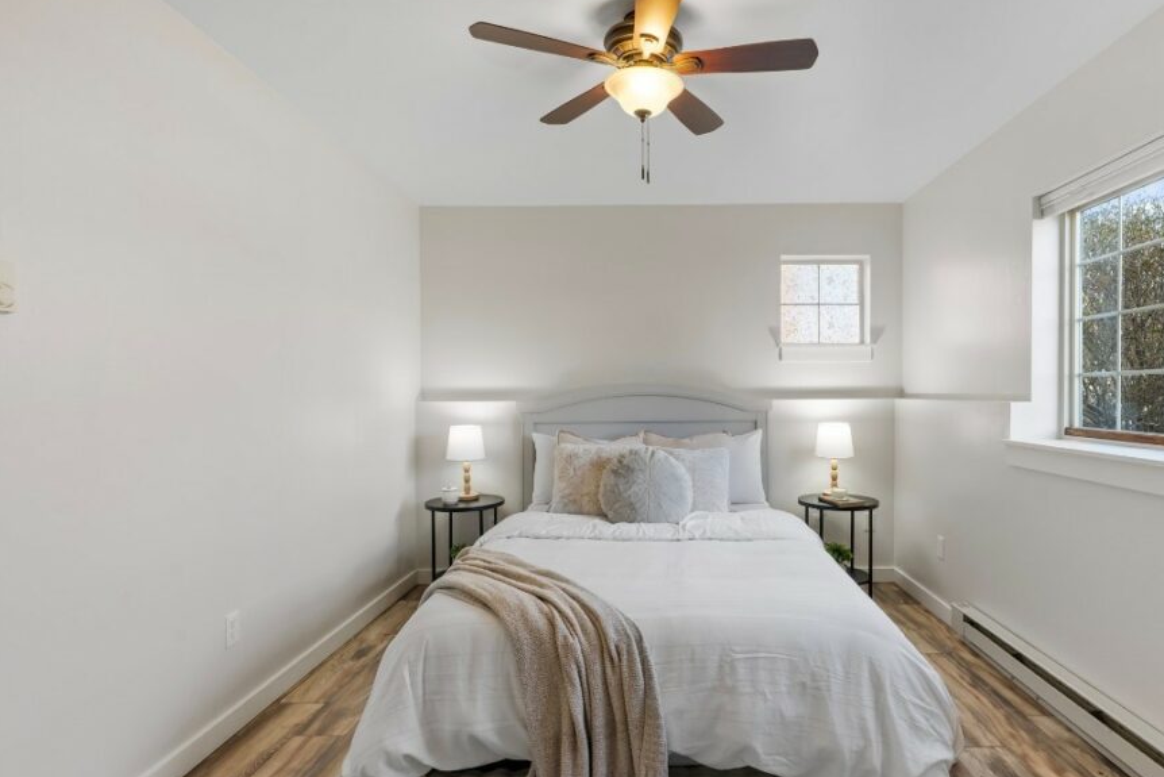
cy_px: 399
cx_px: 645
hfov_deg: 86.6
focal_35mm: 19
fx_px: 614
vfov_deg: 64.6
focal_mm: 16
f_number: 9
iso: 250
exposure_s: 1/13
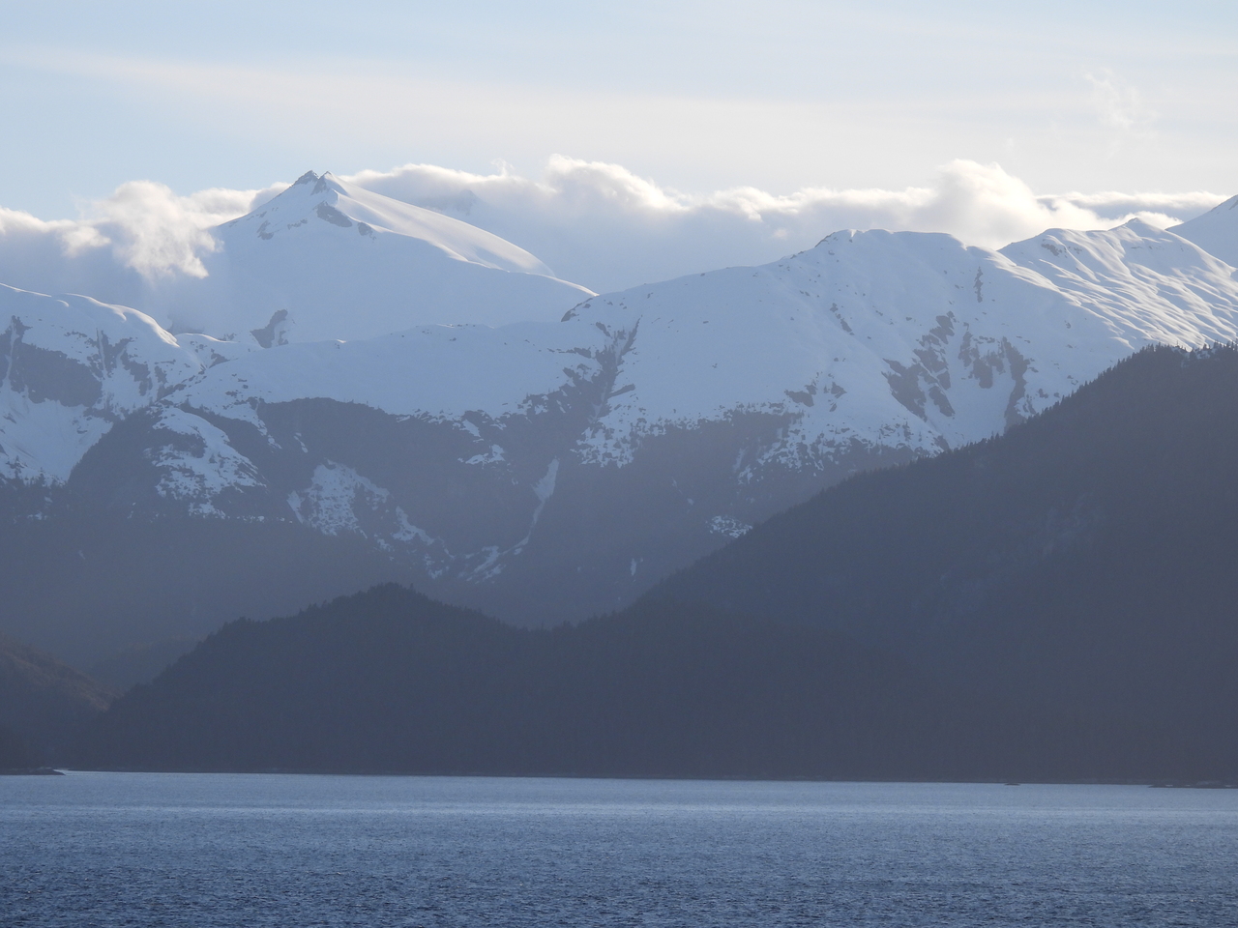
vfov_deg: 7.4
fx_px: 7153
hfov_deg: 9.9
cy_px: 464
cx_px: 619
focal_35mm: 200
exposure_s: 1/800
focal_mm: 35.7
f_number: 4.5
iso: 100
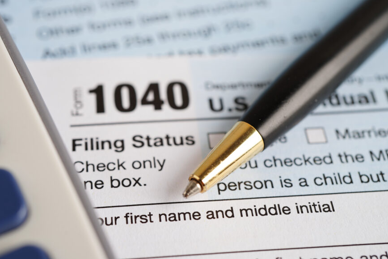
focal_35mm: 59
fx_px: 636
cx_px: 165
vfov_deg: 23.0
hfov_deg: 33.9
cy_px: 116
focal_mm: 50
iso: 100
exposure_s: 1/125
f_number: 5.6
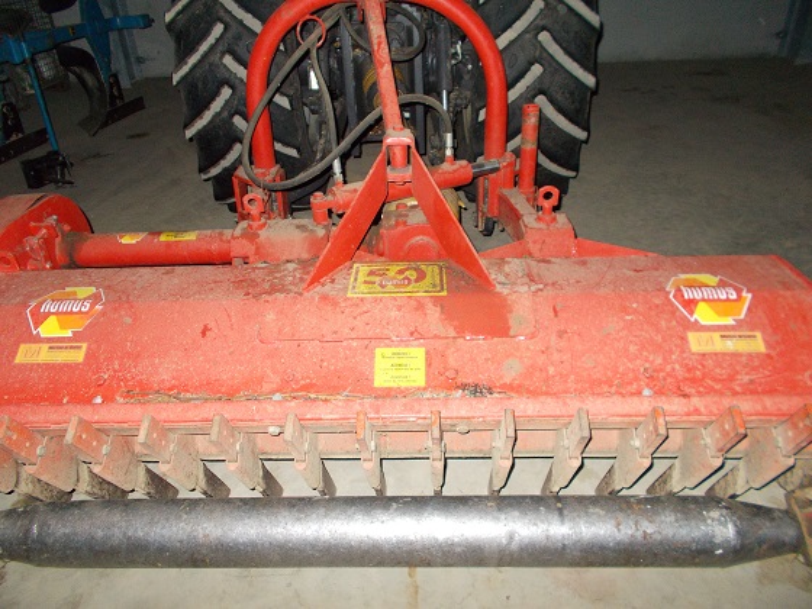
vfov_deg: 53.1
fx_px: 610
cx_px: 406
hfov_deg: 67.3
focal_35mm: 26
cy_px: 304
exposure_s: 1/25
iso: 320
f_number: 3.2
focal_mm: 4.6
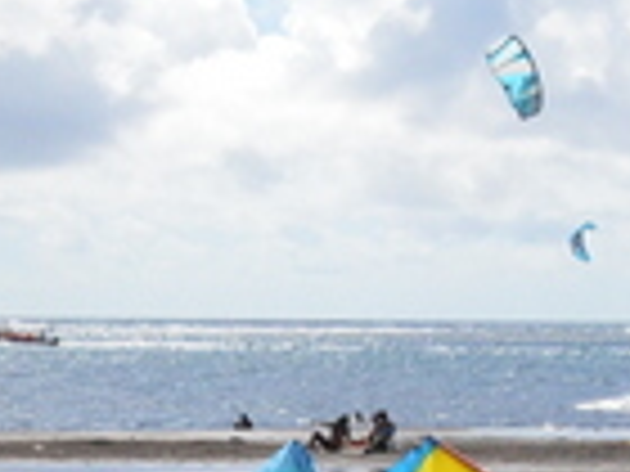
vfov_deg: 8.4
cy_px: 162
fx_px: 3225
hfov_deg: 11.1
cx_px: 594
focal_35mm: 177
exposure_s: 1/1600
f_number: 20
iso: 2500
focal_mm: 27
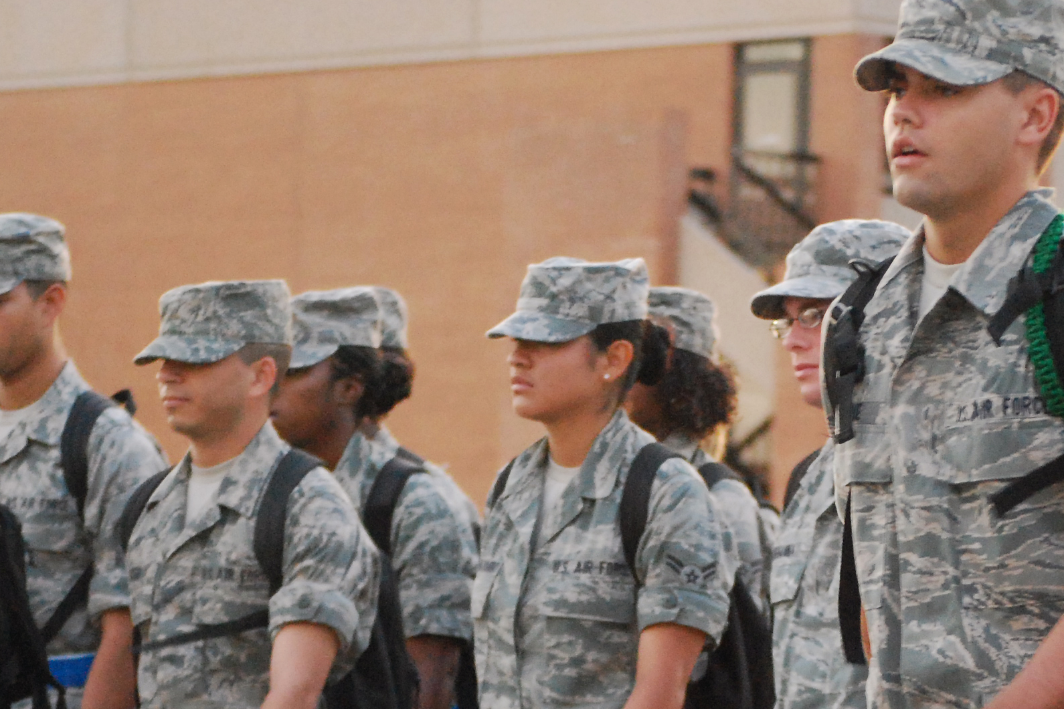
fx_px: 7566
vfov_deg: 5.3
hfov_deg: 8.0
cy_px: 807
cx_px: 745
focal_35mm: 256
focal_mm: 70
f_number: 4.2
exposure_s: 1/125
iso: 1400
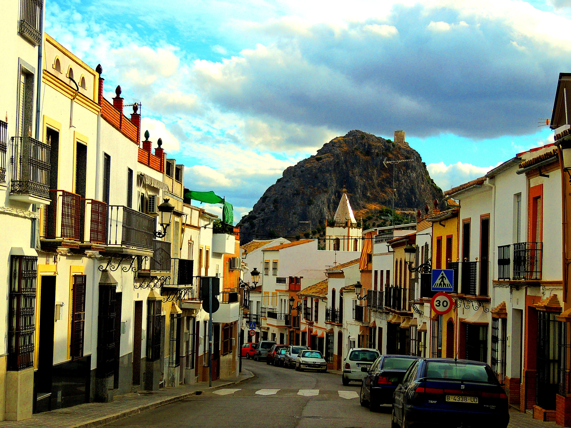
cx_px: 286
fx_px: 1402
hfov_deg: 23.0
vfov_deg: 17.4
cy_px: 214
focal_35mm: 85
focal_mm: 15.1
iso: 100
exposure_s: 1/1250
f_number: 4
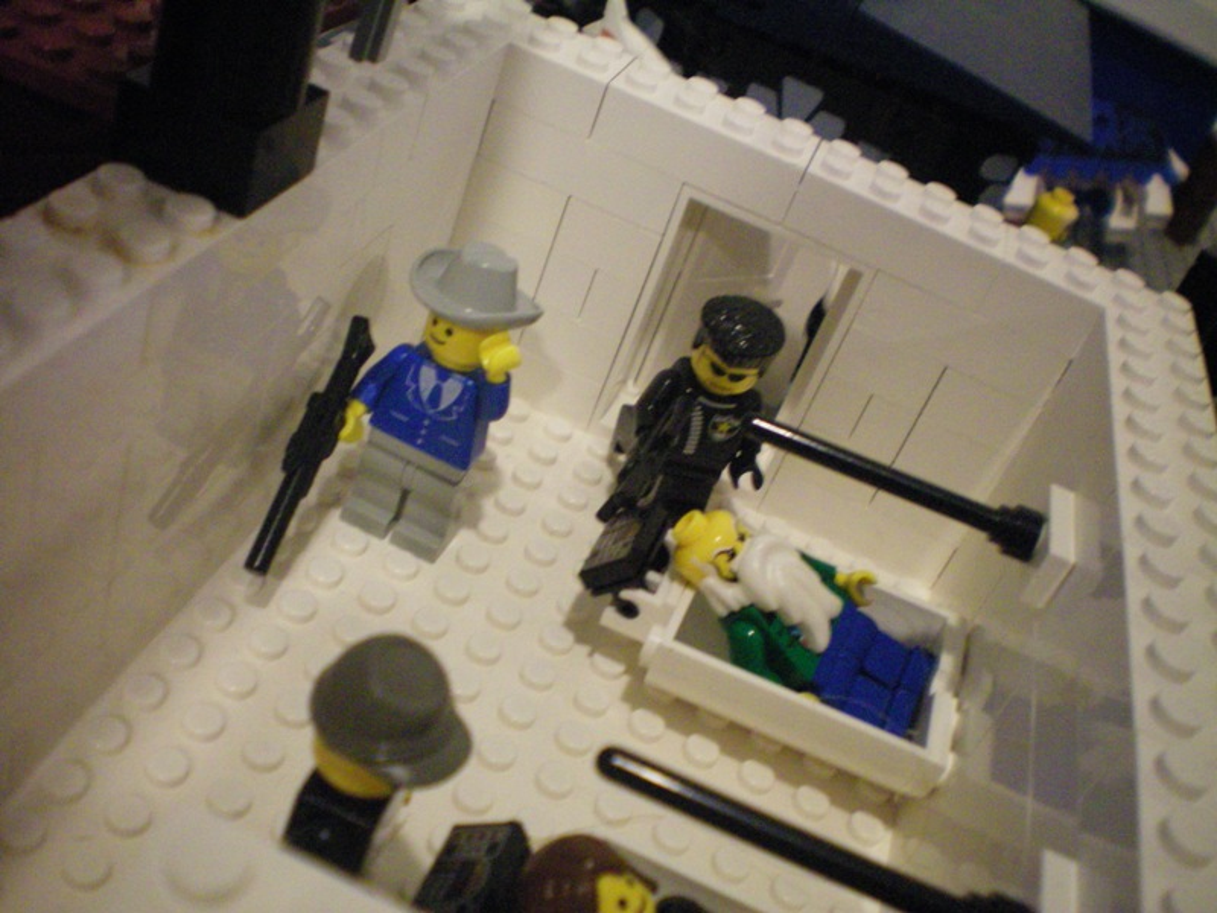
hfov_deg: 49.0
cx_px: 608
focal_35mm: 38
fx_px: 1336
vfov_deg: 37.7
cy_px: 456
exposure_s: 1/30
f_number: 3.1
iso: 400
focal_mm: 6.3
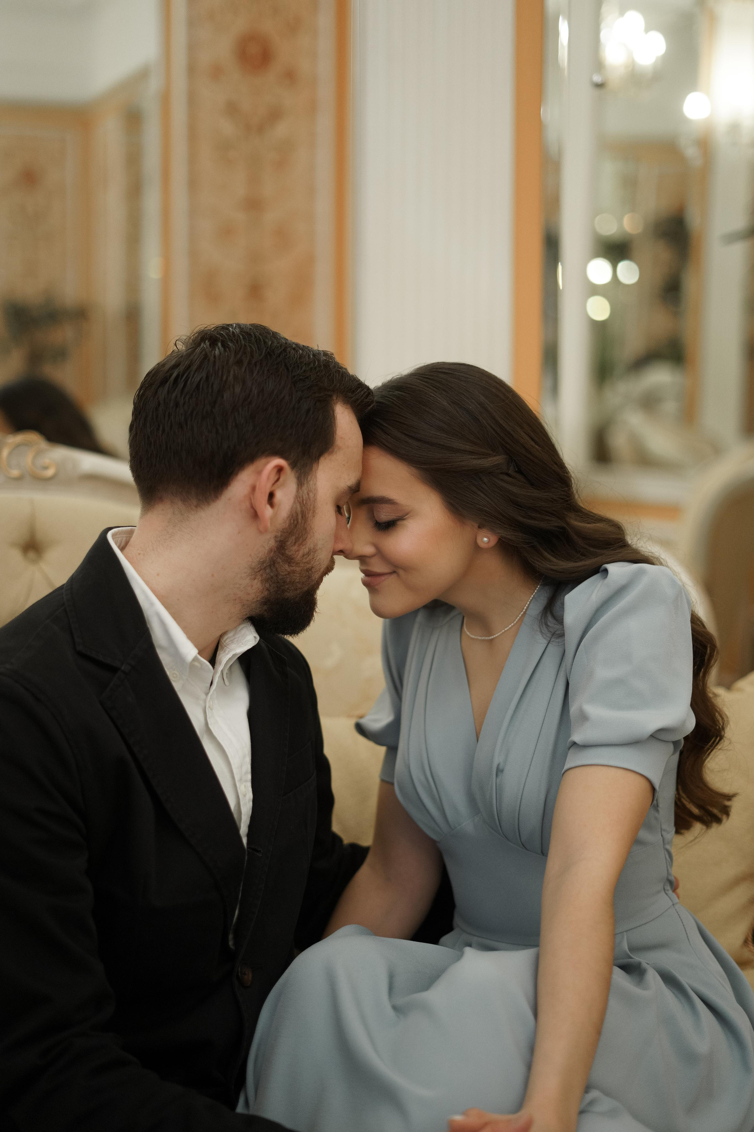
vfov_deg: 39.6
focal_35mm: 50
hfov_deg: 27.0
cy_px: 566
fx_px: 1571
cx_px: 377
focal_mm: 50
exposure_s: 1/250
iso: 1250
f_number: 1.8
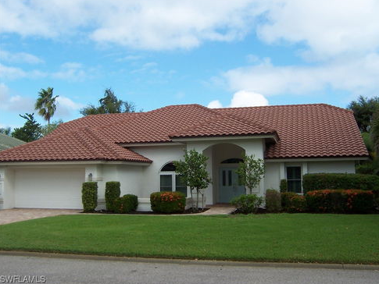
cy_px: 138
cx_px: 198
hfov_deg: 49.0
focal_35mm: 38
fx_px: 416
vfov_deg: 37.7
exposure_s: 1/500
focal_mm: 5.6
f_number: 4
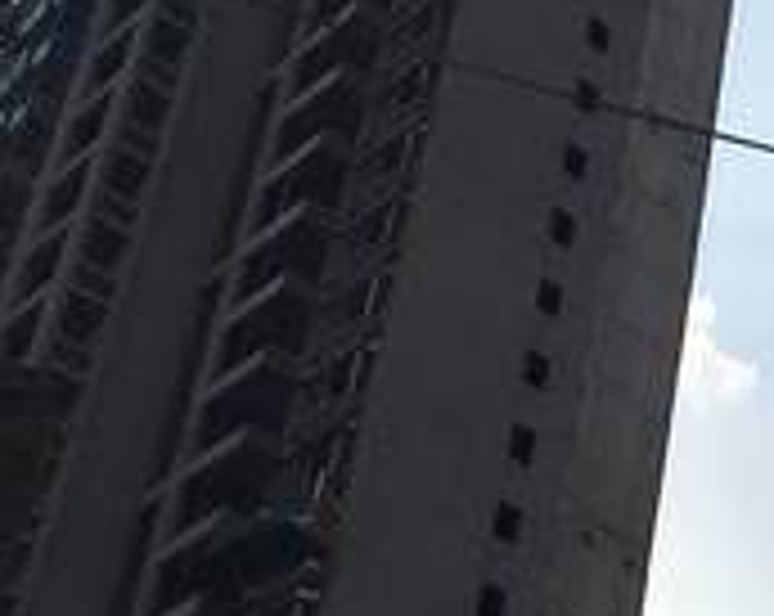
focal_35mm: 99
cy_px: 787
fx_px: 2264
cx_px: 1274
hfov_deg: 16.9
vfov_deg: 14.9
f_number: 2.2
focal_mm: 4.15
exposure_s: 1/4274
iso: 25
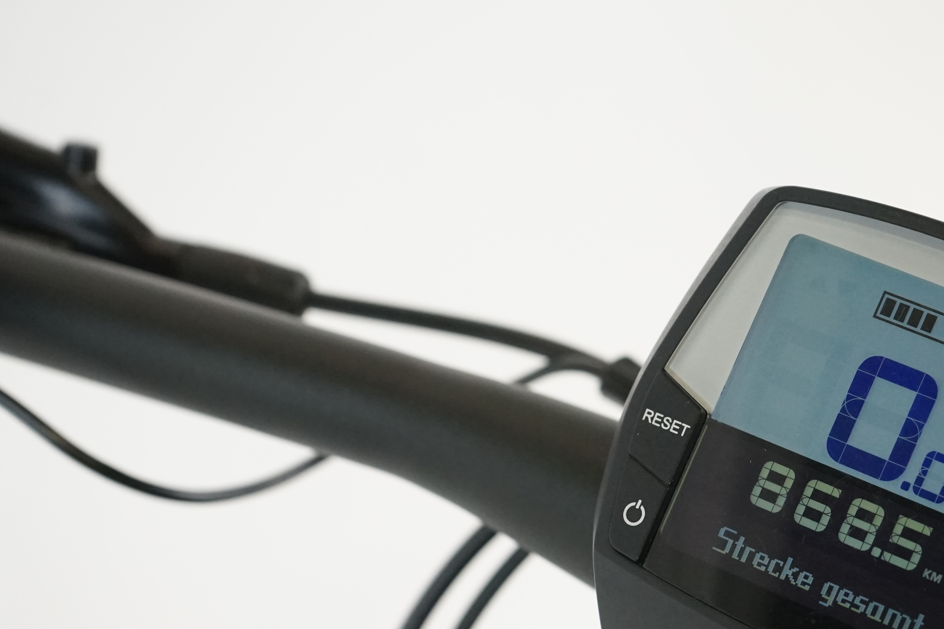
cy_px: 549
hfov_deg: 23.6
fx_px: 2229
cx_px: 746
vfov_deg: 15.9
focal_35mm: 85
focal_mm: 48
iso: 2500
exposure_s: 1/200
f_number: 5.6
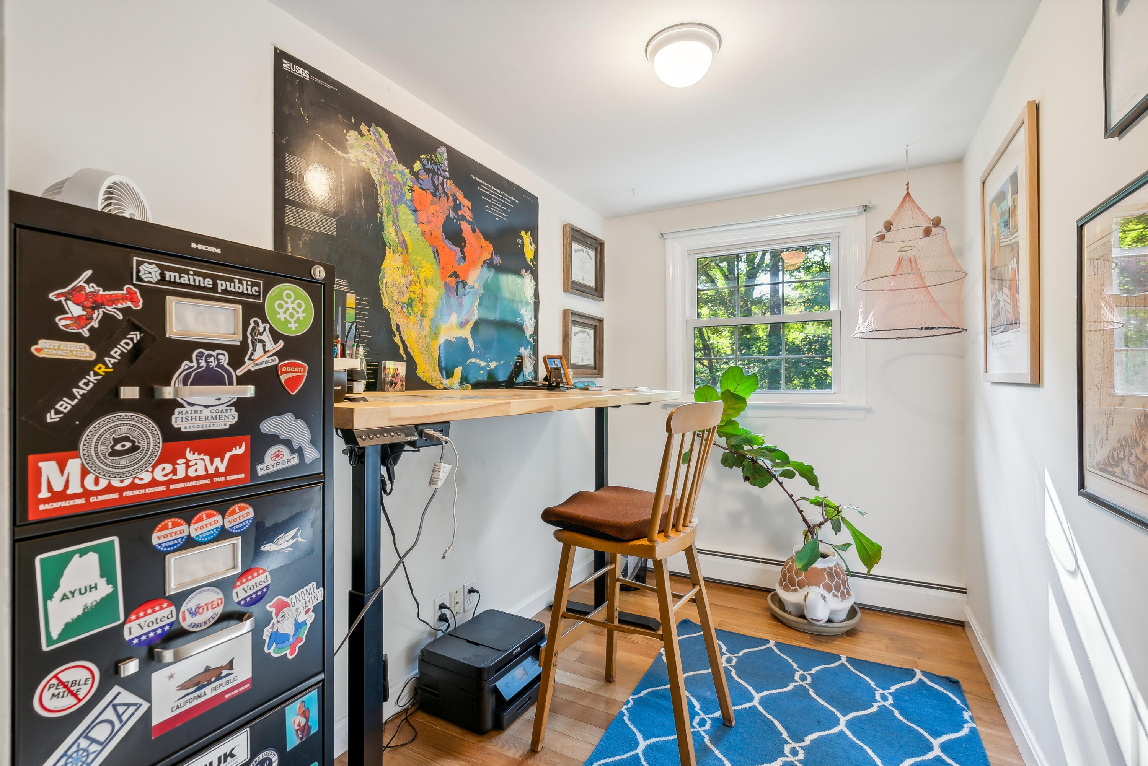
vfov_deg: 73.8
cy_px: 383
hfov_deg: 96.7
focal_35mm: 16
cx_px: 574
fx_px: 510
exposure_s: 1/3.33
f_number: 7.1
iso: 320
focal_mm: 16
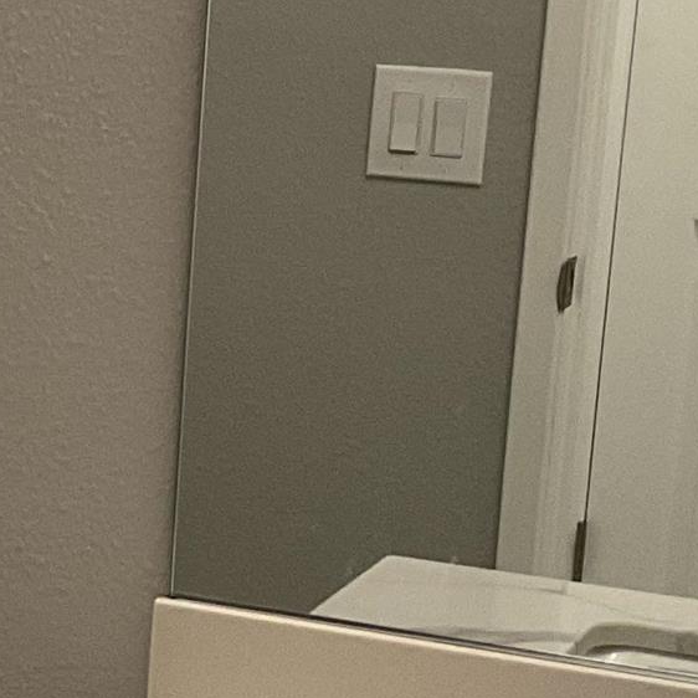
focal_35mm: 140
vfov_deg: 12.5
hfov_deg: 11.6
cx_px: -528
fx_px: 3194
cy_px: 416
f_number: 1.8
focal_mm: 3
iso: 64
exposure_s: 1/60
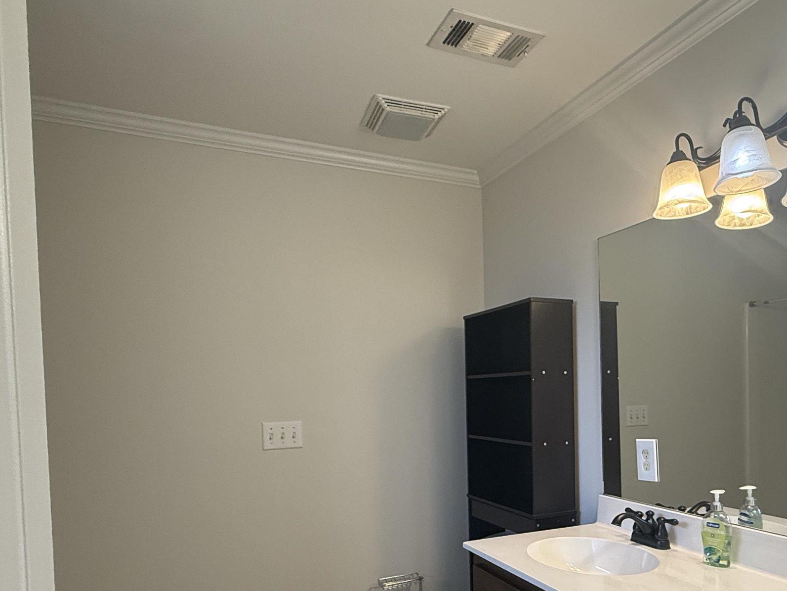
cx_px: 500
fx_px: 614
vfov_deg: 50.0
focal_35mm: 27
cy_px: 413
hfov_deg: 64.2
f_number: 2.2
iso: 250
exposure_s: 1/120
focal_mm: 2.22
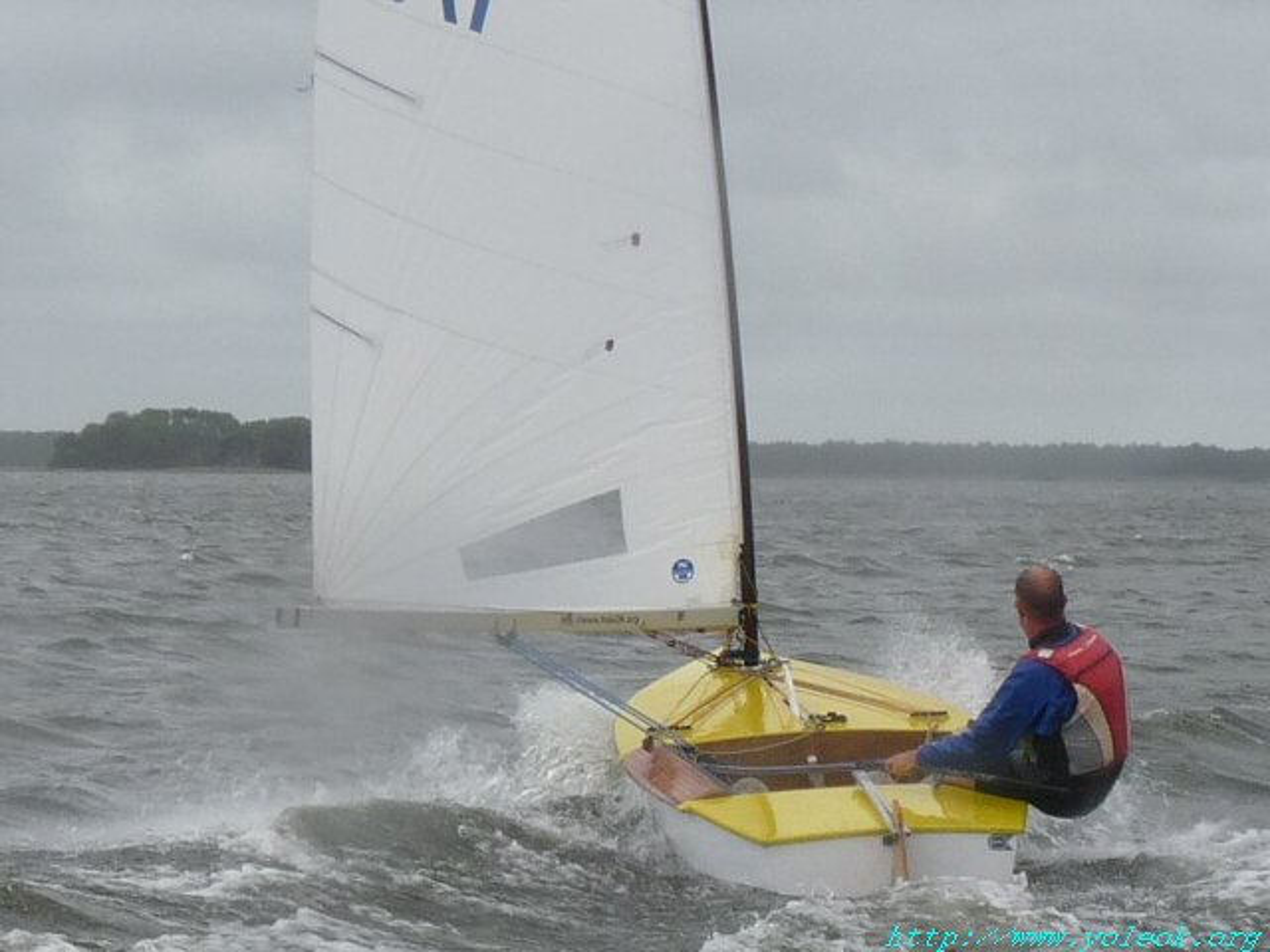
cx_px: 635
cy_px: 476
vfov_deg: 21.9
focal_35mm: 67
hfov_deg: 29.0
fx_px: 2458
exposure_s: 1/250
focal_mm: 8.5
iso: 100
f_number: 5
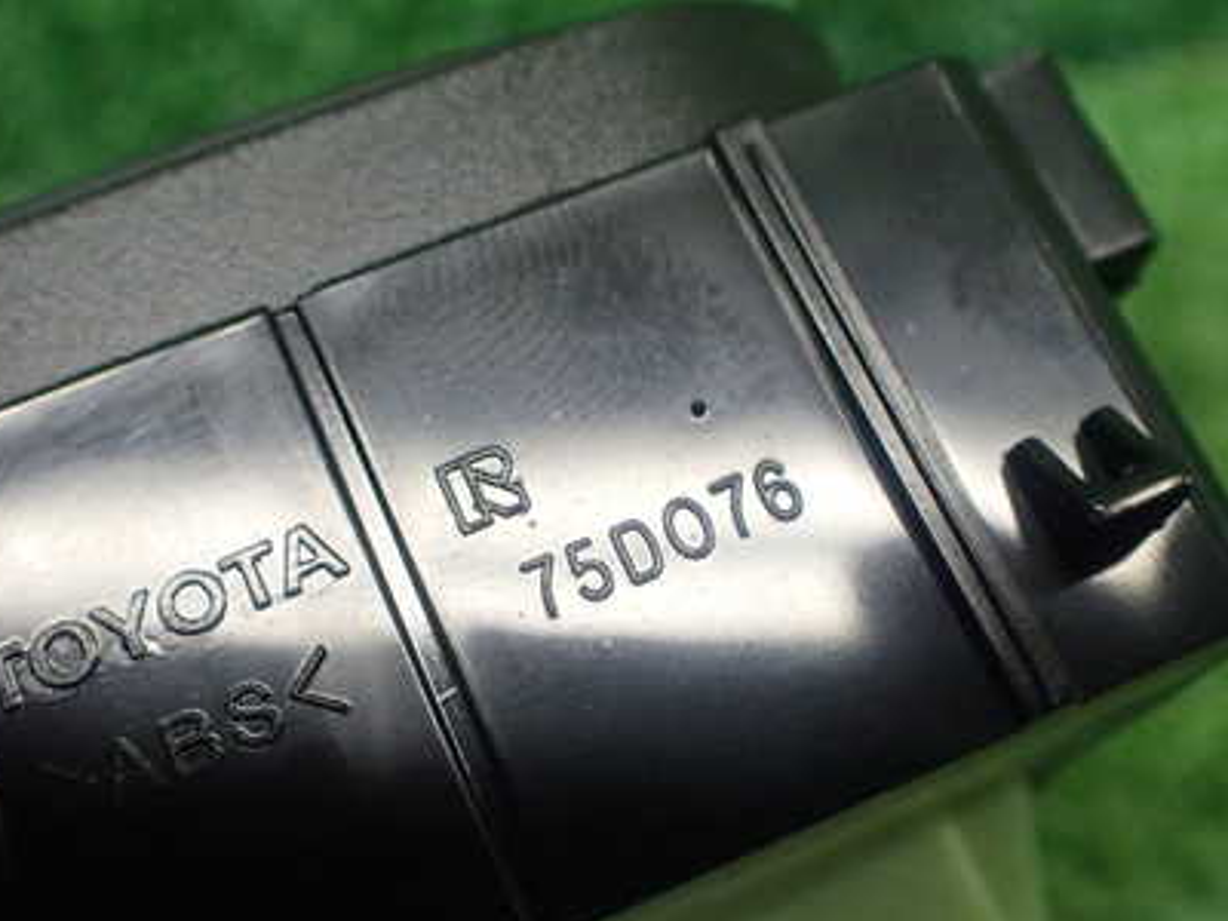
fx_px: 1596
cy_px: 565
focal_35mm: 45
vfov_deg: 32.1
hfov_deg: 42.1
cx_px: 580
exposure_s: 1/125
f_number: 2.3
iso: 640
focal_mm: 5.4
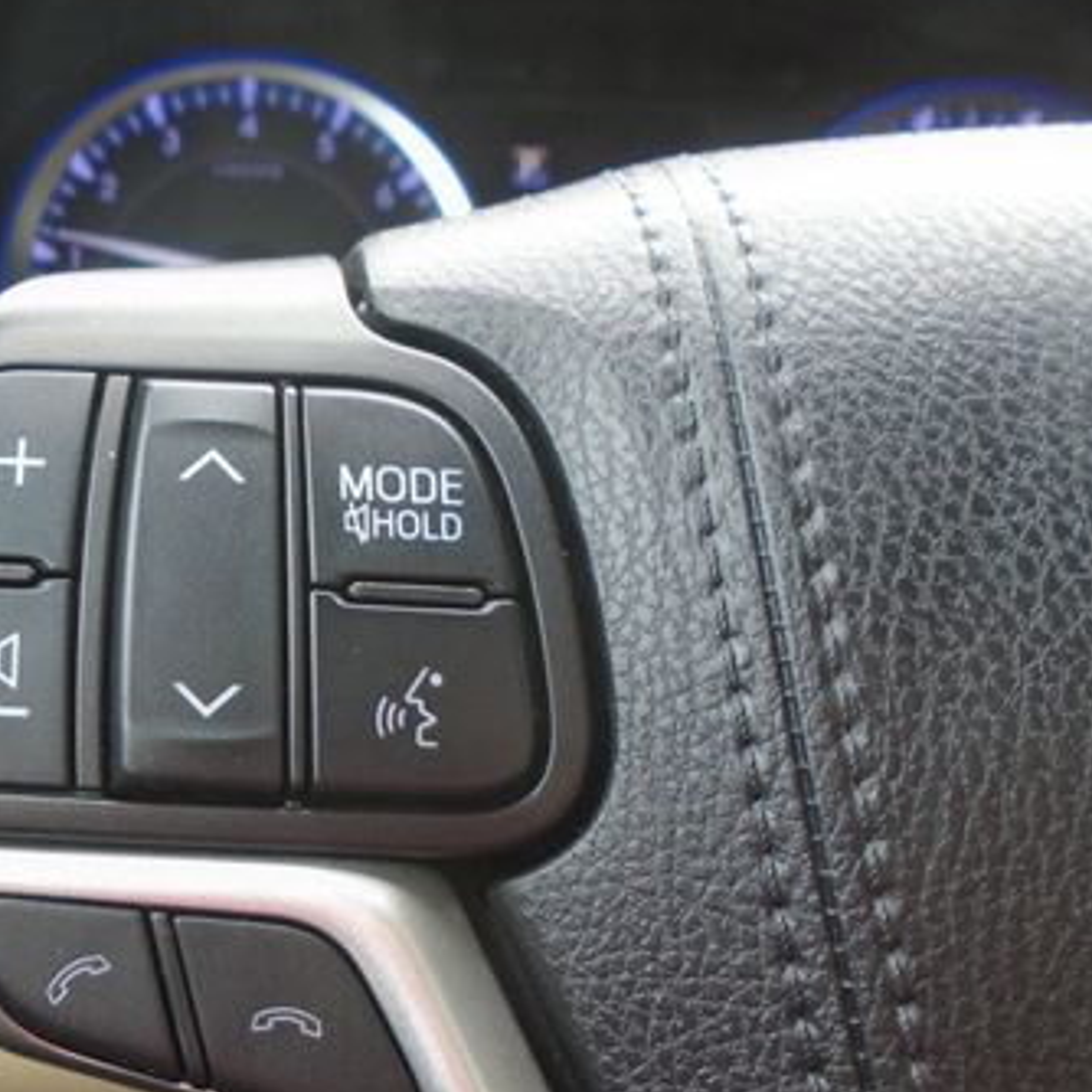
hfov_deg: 37.1
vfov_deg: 38.2
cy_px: 634
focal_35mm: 44
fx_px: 1570
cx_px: 232
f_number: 3.2
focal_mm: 4.6
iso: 100
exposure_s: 1/30
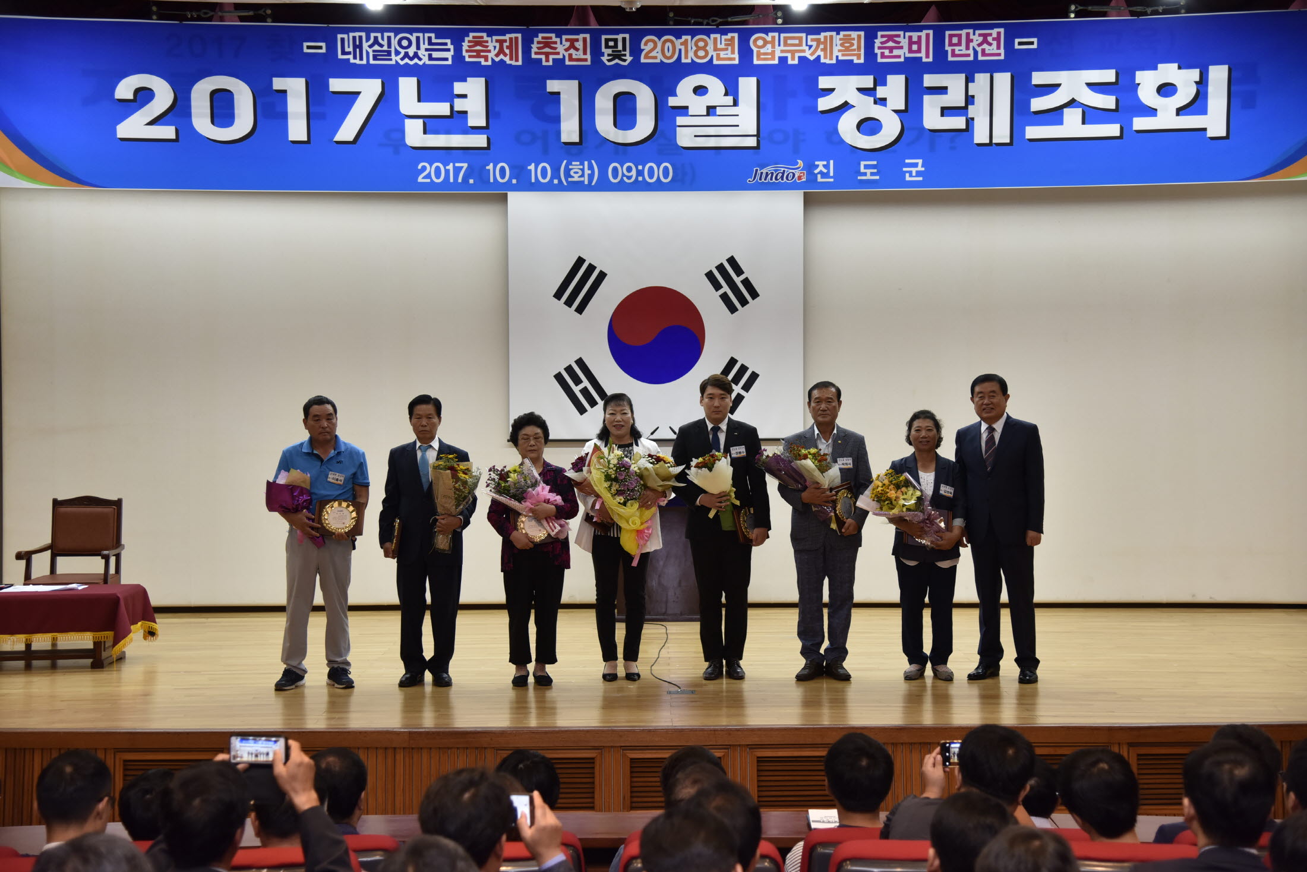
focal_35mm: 55
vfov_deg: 24.6
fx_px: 1997
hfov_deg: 36.2
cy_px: 436
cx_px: 654
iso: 800
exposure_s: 1/100
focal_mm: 55
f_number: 4
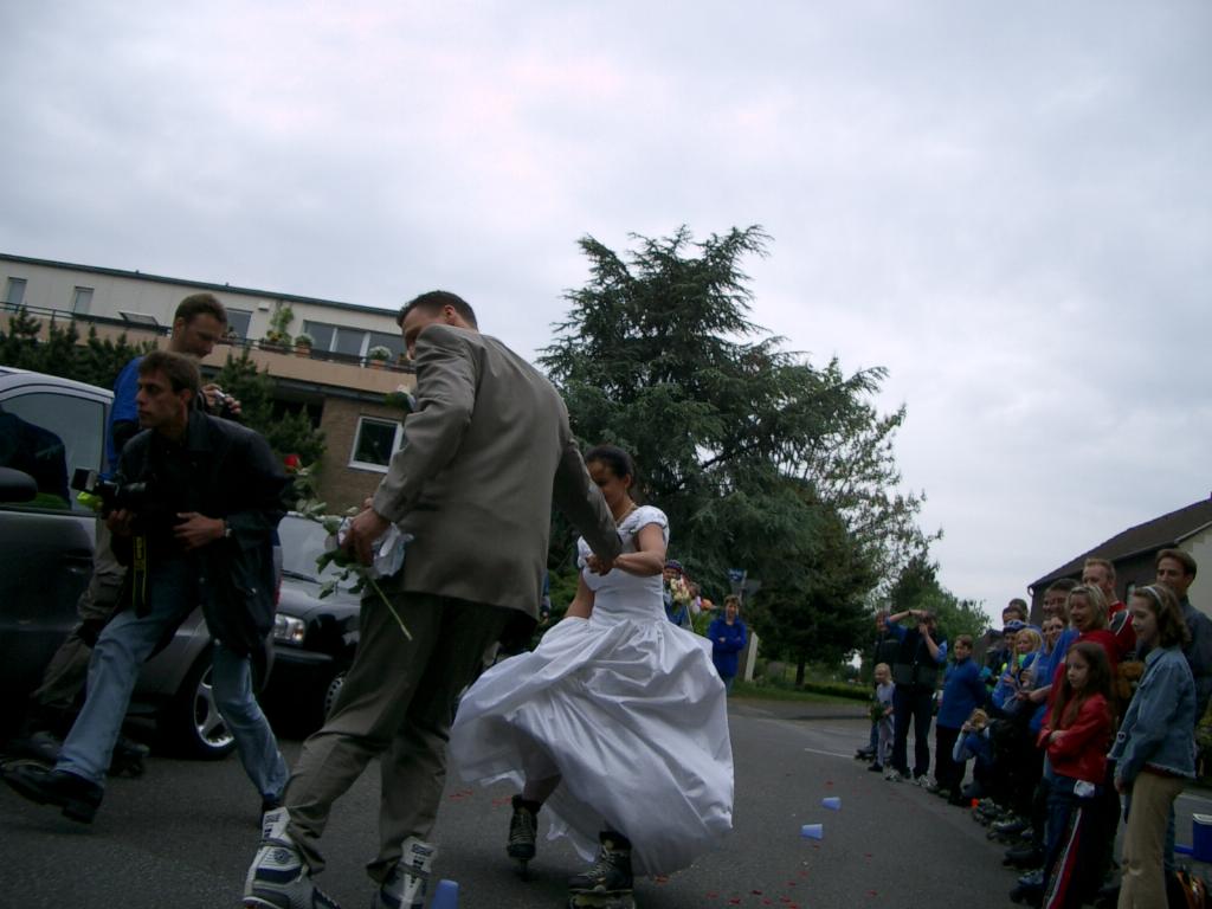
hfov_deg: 52.6
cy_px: 454
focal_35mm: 35
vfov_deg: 40.7
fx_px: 1225
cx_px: 606
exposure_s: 1/800
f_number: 2.6
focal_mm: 5.8
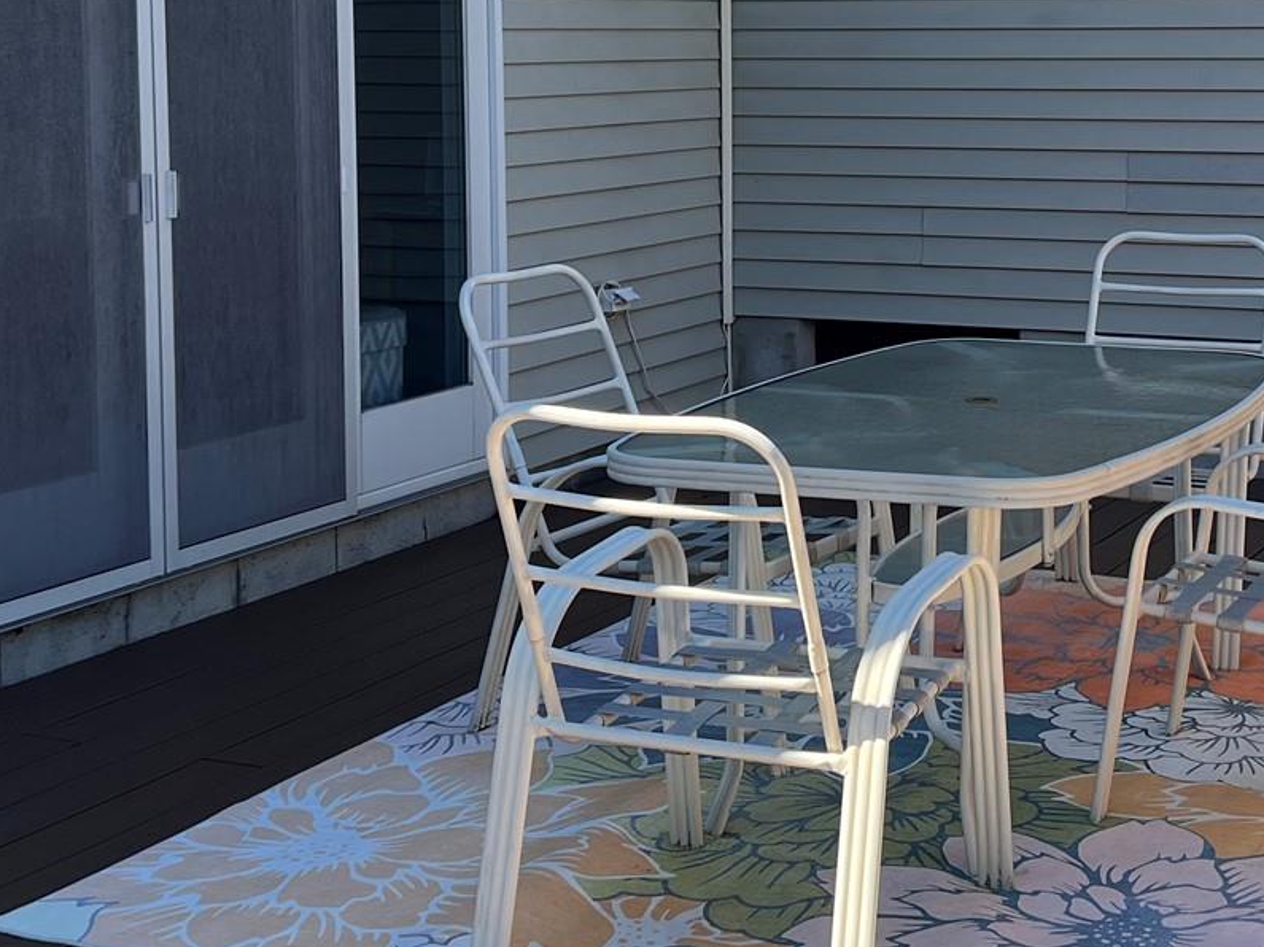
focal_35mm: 67
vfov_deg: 21.7
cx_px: 911
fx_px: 2446
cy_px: 195
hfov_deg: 28.6
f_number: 1.5
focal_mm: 5.7
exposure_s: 1/1295
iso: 50
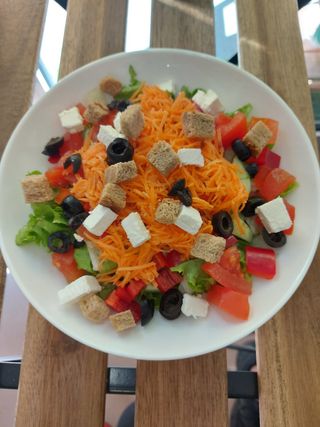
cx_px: 160
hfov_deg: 56.8
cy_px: 214
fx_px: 296
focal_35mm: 24
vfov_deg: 71.6
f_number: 1.8
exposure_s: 1/50
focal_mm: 5.23
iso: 100
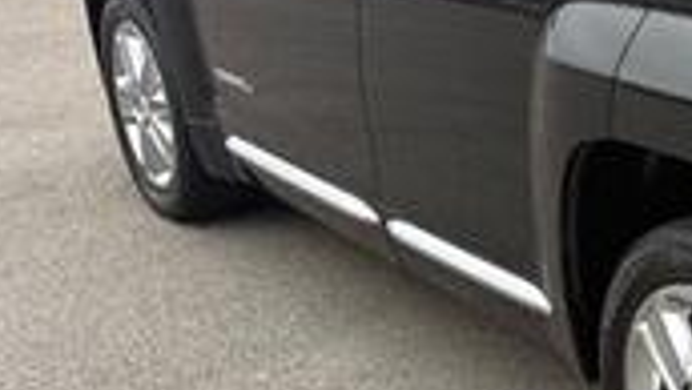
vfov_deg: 14.5
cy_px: 314
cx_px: 982
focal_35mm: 83
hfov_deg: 22.0
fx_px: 1524
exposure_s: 1/561
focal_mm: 5.96
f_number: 1.6
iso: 50
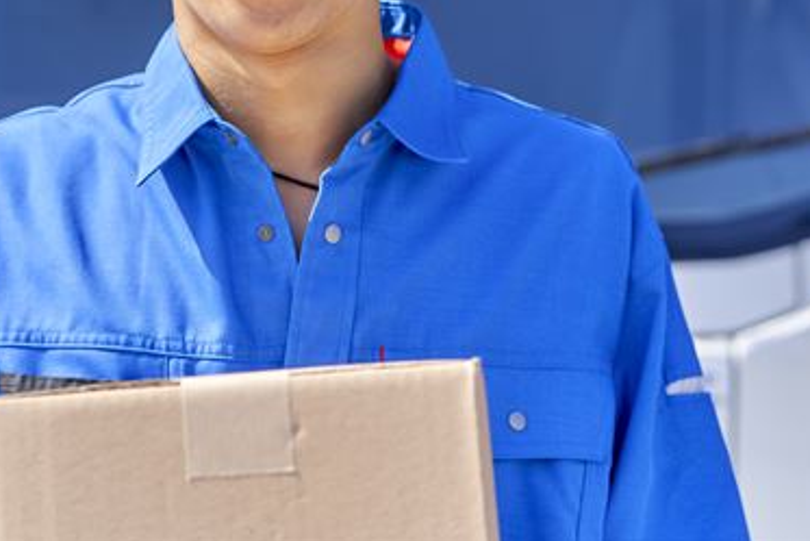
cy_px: 33
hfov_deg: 12.5
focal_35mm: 164
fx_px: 3691
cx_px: 302
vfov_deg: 8.3
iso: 200
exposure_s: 1/1000
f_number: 4.5
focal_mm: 85
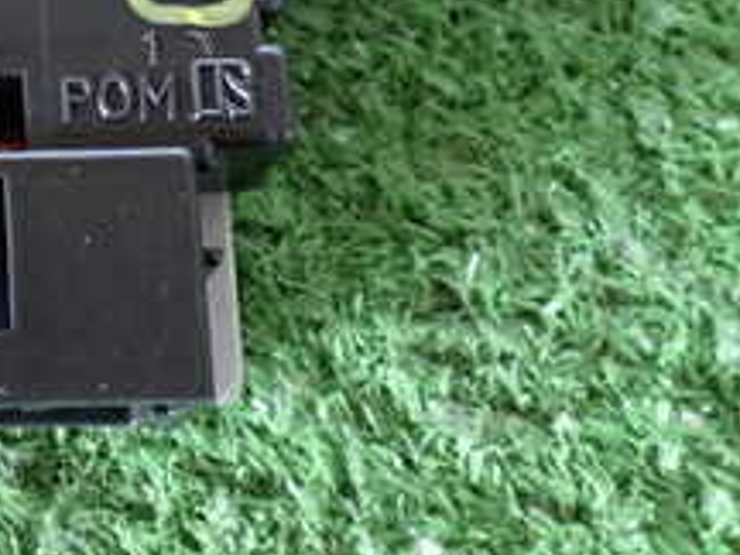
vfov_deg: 16.1
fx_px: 1903
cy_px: -51
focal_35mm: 89
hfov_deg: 20.8
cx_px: -92
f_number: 2.4
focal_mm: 5.79
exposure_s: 1/30
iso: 400
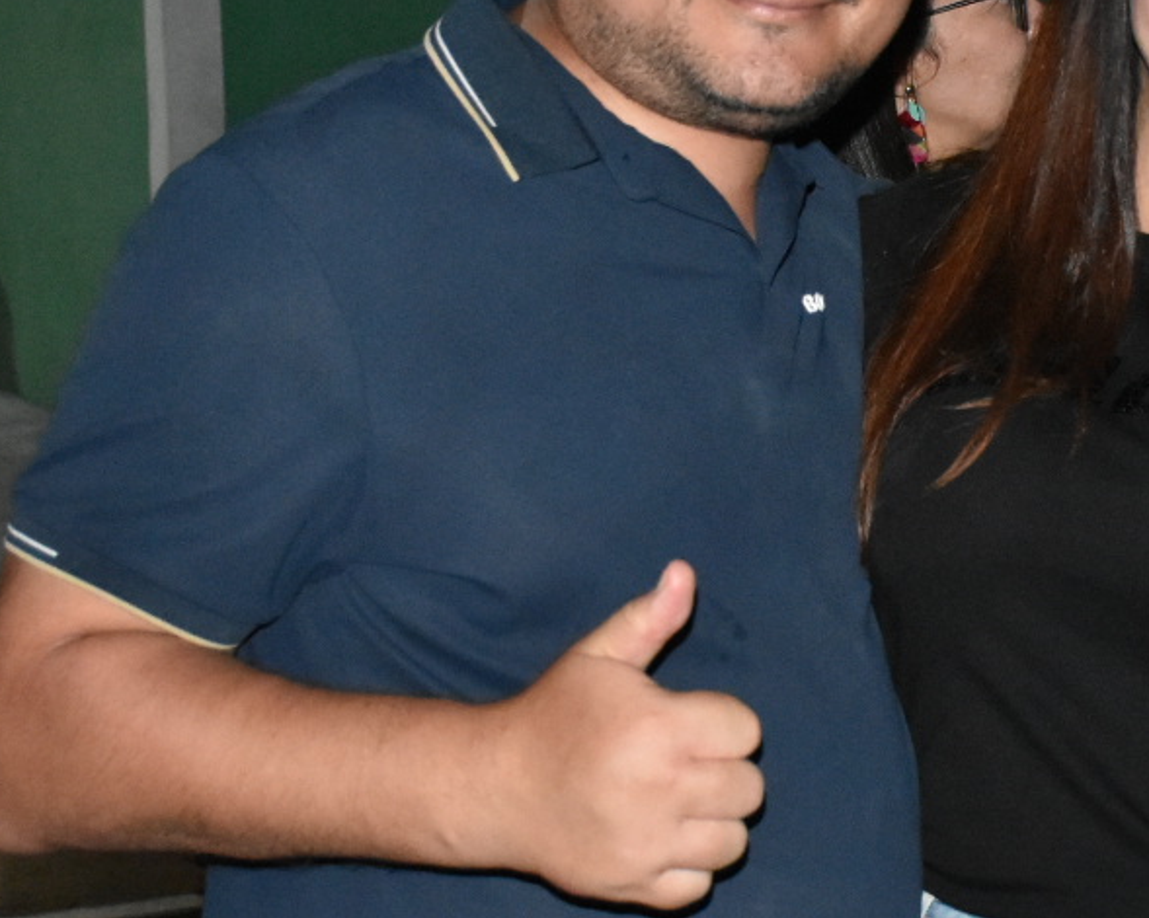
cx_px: 1176
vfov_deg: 16.5
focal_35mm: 93
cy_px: 458
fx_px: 3162
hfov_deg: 19.9
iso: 3200
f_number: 3.8
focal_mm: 24
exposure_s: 1/100
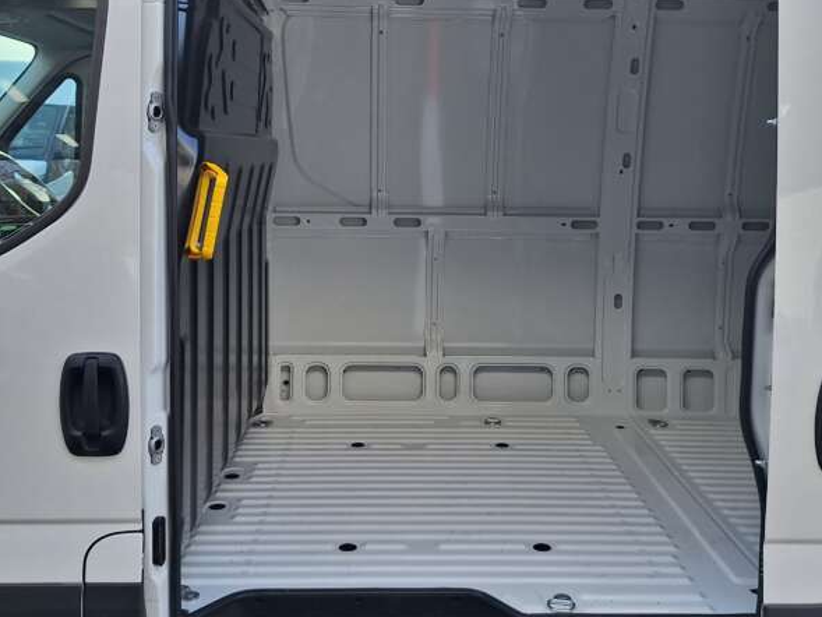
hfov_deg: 46.8
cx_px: 423
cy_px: 262
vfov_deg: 35.9
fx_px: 950
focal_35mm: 40
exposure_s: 1/489
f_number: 1.8
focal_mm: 5.54
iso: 40
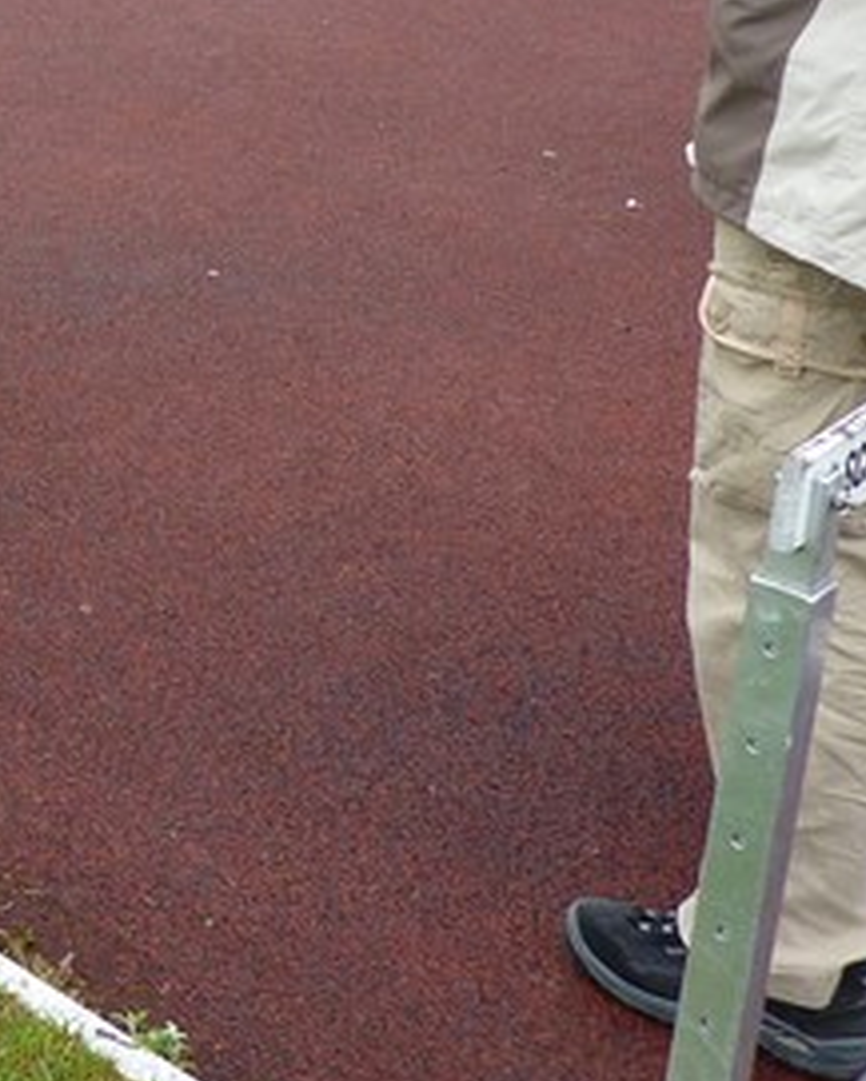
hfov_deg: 18.1
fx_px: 2305
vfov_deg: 24.9
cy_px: -60
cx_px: -555
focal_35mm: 72
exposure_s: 1/160
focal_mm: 4.1
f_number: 4
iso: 80
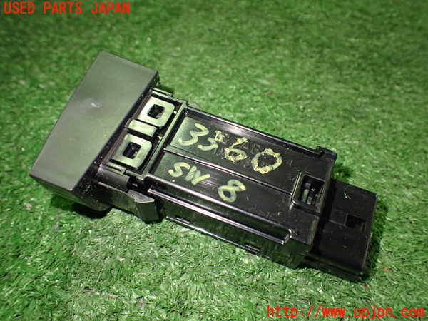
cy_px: 160
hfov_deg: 60.0
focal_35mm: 30
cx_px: 214
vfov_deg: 46.8
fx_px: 371
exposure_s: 1/100
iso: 800
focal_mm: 5.4
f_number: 2.3
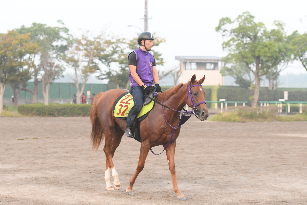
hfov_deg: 19.5
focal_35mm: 105
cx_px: 154
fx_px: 895
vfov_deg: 13.0
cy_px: 102
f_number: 4
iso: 2500
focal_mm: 70
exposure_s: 1/800
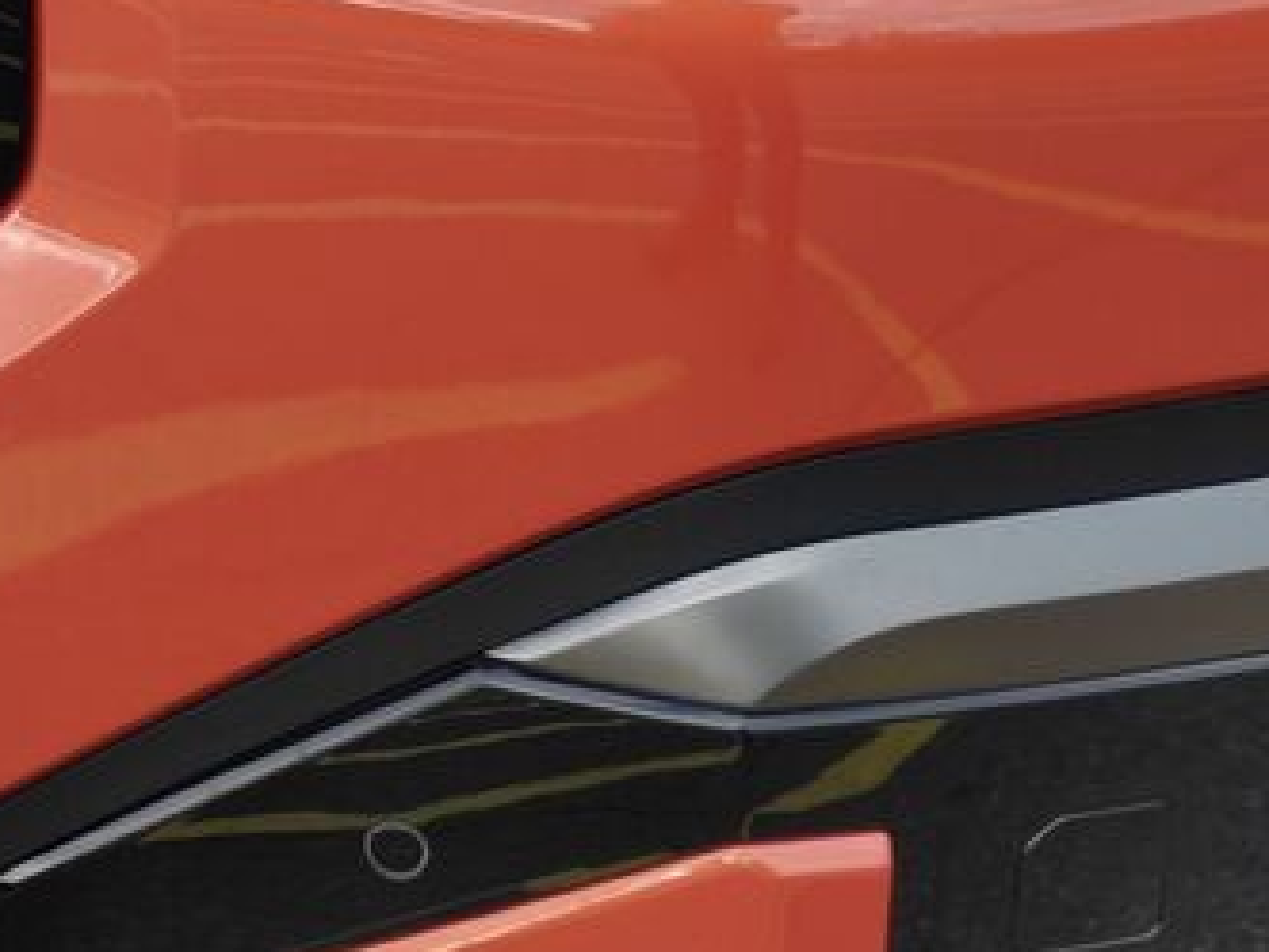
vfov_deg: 10.5
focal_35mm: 139
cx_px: 122
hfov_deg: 14.1
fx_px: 5096
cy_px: -258
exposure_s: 1/200
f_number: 1.9
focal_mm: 5.52
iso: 100
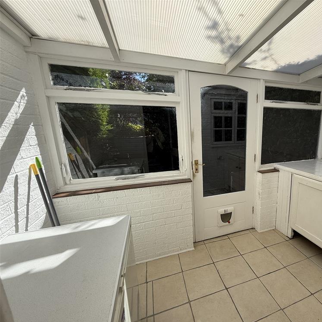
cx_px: 221
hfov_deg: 80.5
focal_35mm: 17
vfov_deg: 83.9
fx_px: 179
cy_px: 166
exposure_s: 1/928
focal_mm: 2.22
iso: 50
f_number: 2.2
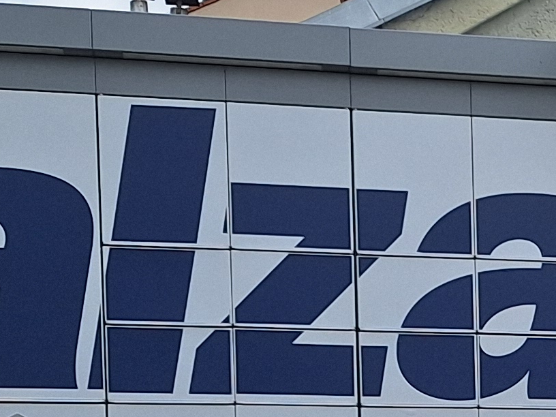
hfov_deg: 15.9
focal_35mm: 115
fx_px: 1847
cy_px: 590
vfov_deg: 12.4
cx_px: 791
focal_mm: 5.54
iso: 40
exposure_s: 1/1742
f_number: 1.8
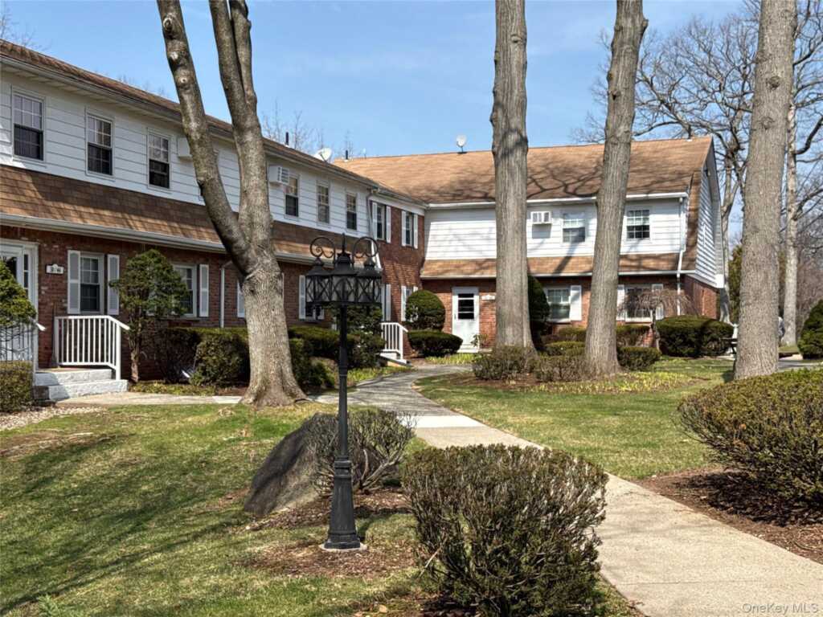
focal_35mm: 48
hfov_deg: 39.7
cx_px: 412
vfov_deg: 30.3
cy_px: 308
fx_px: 1141
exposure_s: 1/4098
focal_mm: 6.76
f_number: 1.78
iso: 64
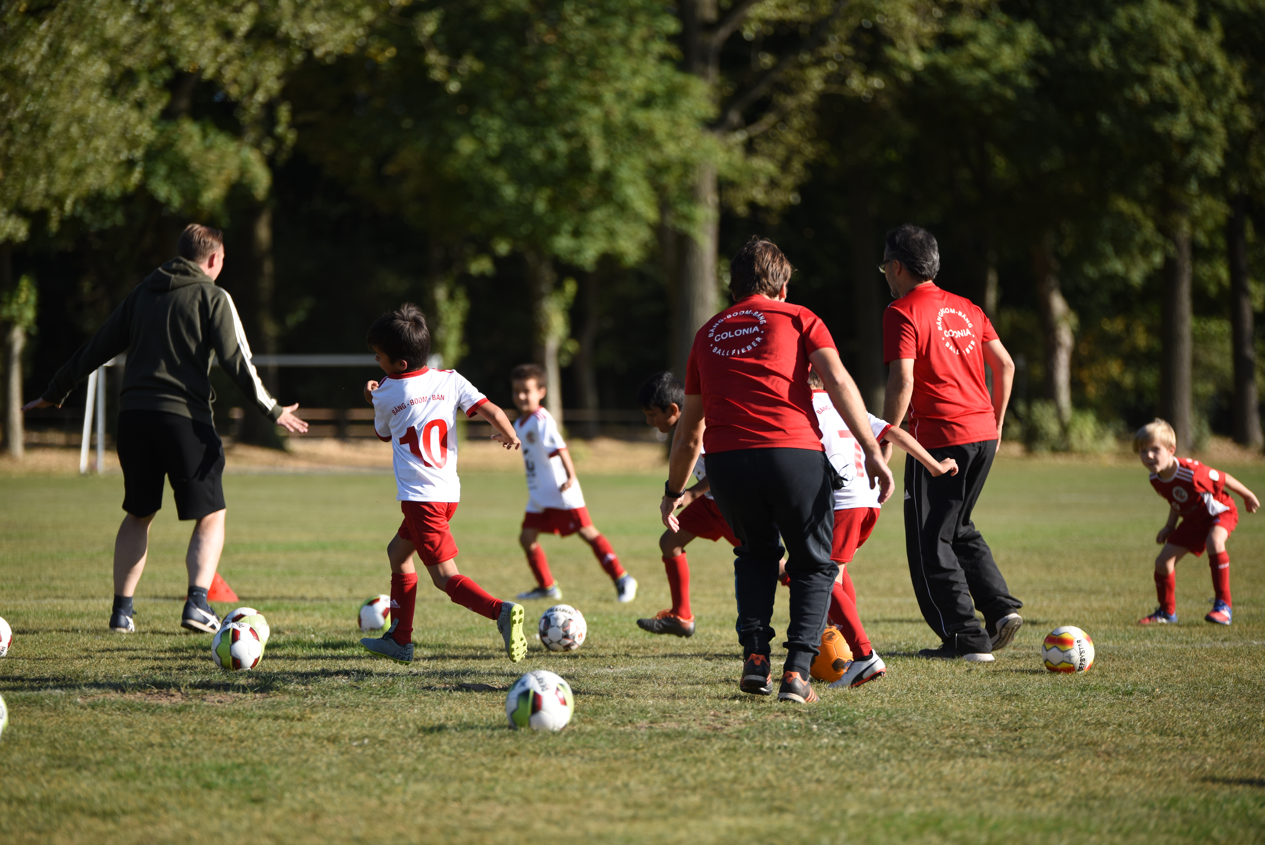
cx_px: 632
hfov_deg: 14.1
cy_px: 422
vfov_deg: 9.5
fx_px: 5097
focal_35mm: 145
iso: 200
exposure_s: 1/2000
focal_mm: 145
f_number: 2.8
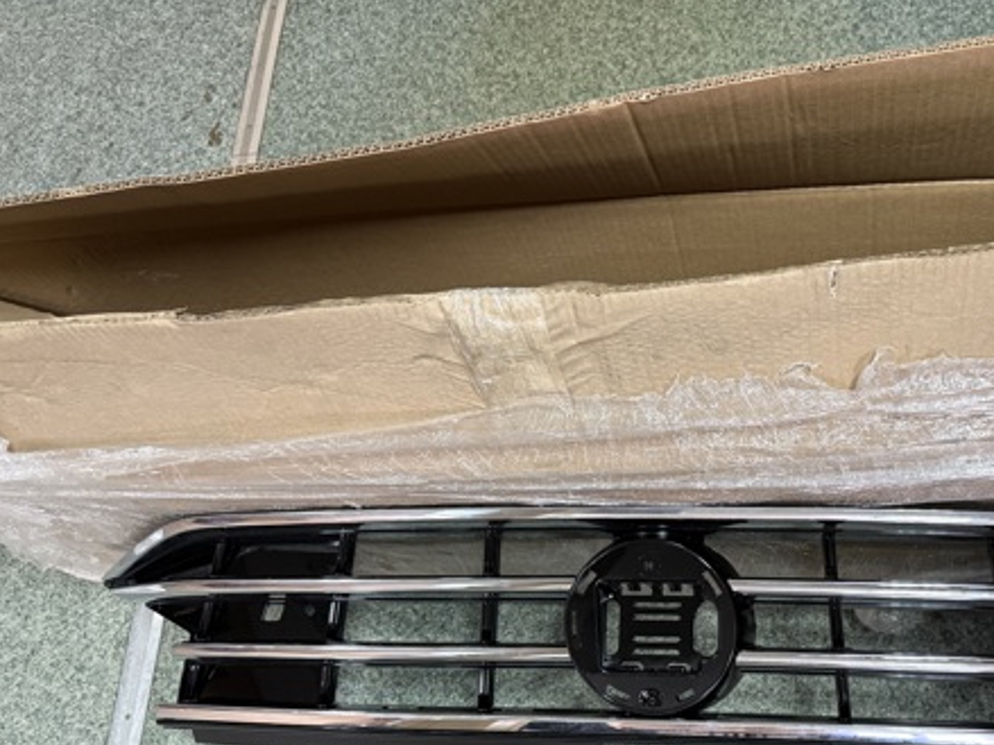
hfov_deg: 50.9
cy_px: 466
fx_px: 1005
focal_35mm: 35
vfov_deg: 40.4
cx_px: 718
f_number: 1.78
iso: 400
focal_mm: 6.76
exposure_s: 1/50
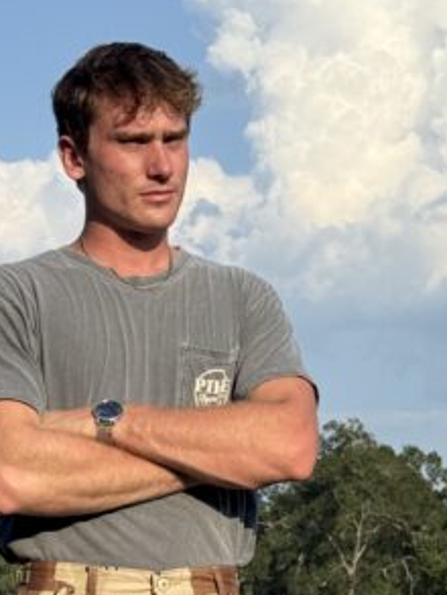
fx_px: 2254
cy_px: 658
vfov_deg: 14.7
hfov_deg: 11.3
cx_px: 142
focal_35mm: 131
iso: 64
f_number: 1.78
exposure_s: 1/4878
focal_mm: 6.76
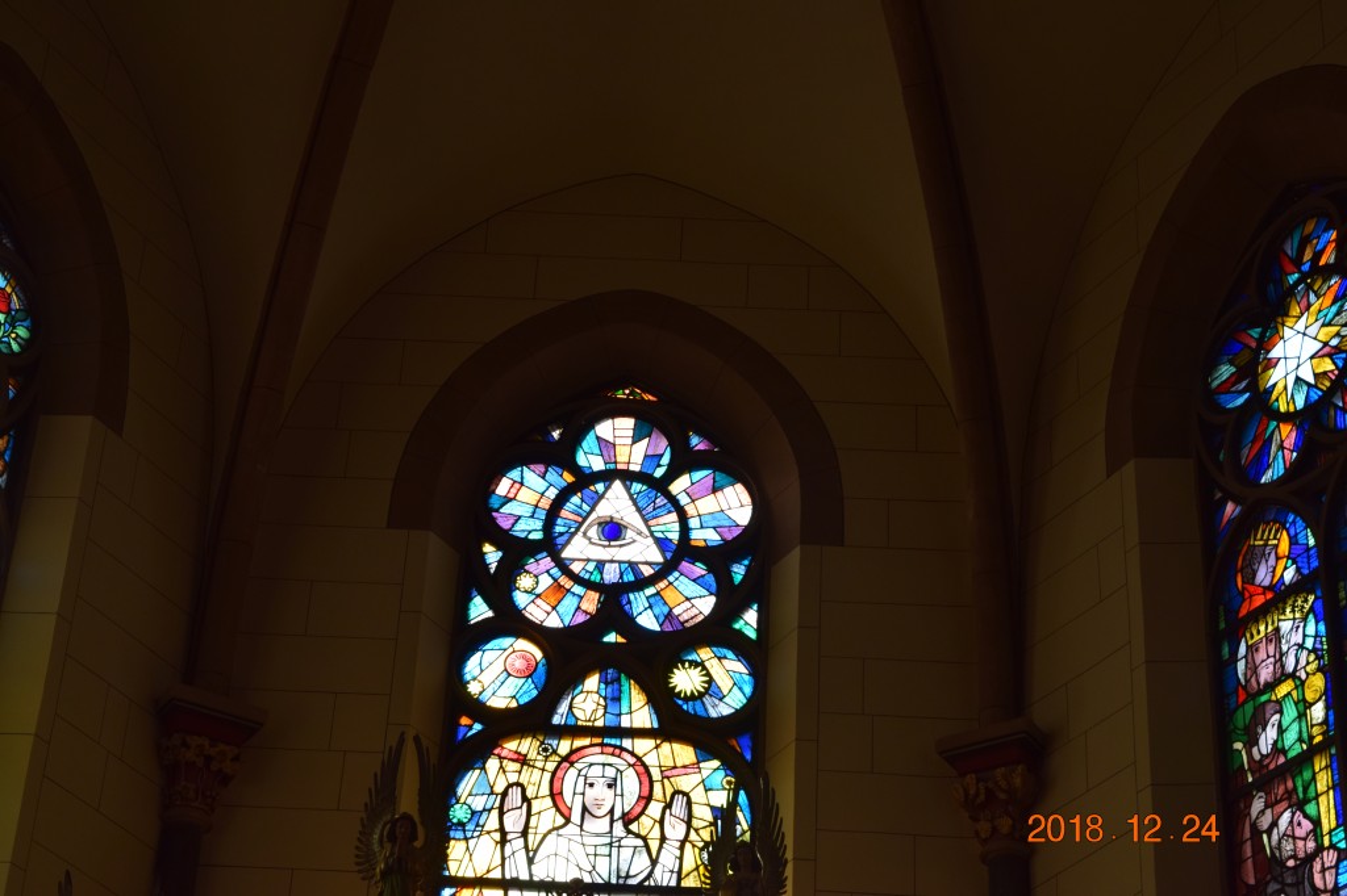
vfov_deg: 16.5
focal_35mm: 82
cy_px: 448
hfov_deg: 24.6
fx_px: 3086
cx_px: 674
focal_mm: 55
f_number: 8
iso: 400
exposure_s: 1/60
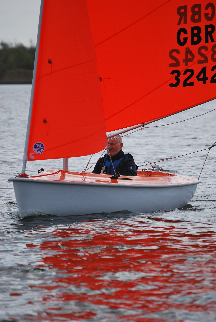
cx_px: 108
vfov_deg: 6.9
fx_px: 2692
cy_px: 161
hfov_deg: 4.6
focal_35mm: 300
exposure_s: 1/1000
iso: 160
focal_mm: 200
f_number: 5.6
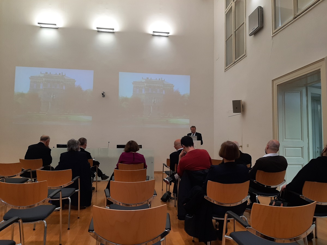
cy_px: 122
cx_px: 164
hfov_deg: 67.3
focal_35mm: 26
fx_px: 246
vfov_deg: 53.1
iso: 40
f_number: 1.7
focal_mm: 3.93
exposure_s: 1/50
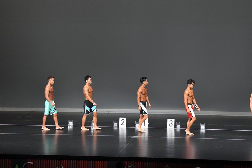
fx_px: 966
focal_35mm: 138
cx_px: 126
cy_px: 84
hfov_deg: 14.9
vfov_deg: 9.9
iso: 5000
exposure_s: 1/400
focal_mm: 92
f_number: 5.6
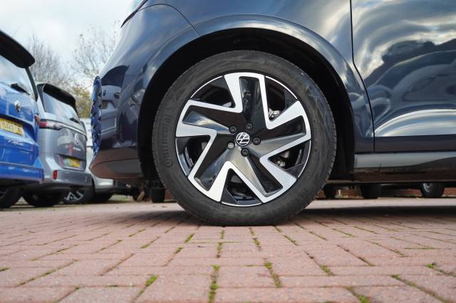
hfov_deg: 53.2
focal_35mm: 36
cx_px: 228
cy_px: 152
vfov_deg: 36.8
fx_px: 456
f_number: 4
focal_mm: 24
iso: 800
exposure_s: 1/200
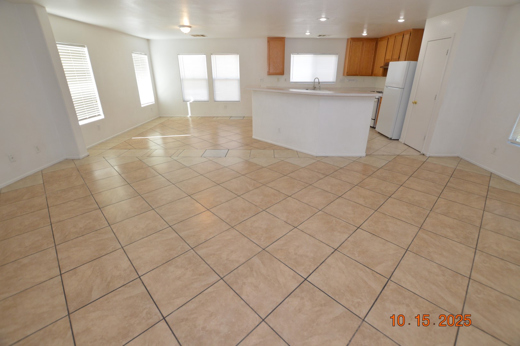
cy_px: 173
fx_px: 216
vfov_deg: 77.2
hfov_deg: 100.4
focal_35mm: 15
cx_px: 260
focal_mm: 10
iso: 400
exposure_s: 1/100
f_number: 5
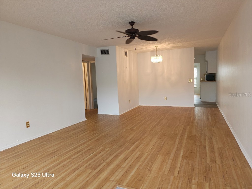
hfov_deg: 73.9
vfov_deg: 58.9
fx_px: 167
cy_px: 94
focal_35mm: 23
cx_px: 126
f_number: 1.7
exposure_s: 1/60
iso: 125
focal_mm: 6.3
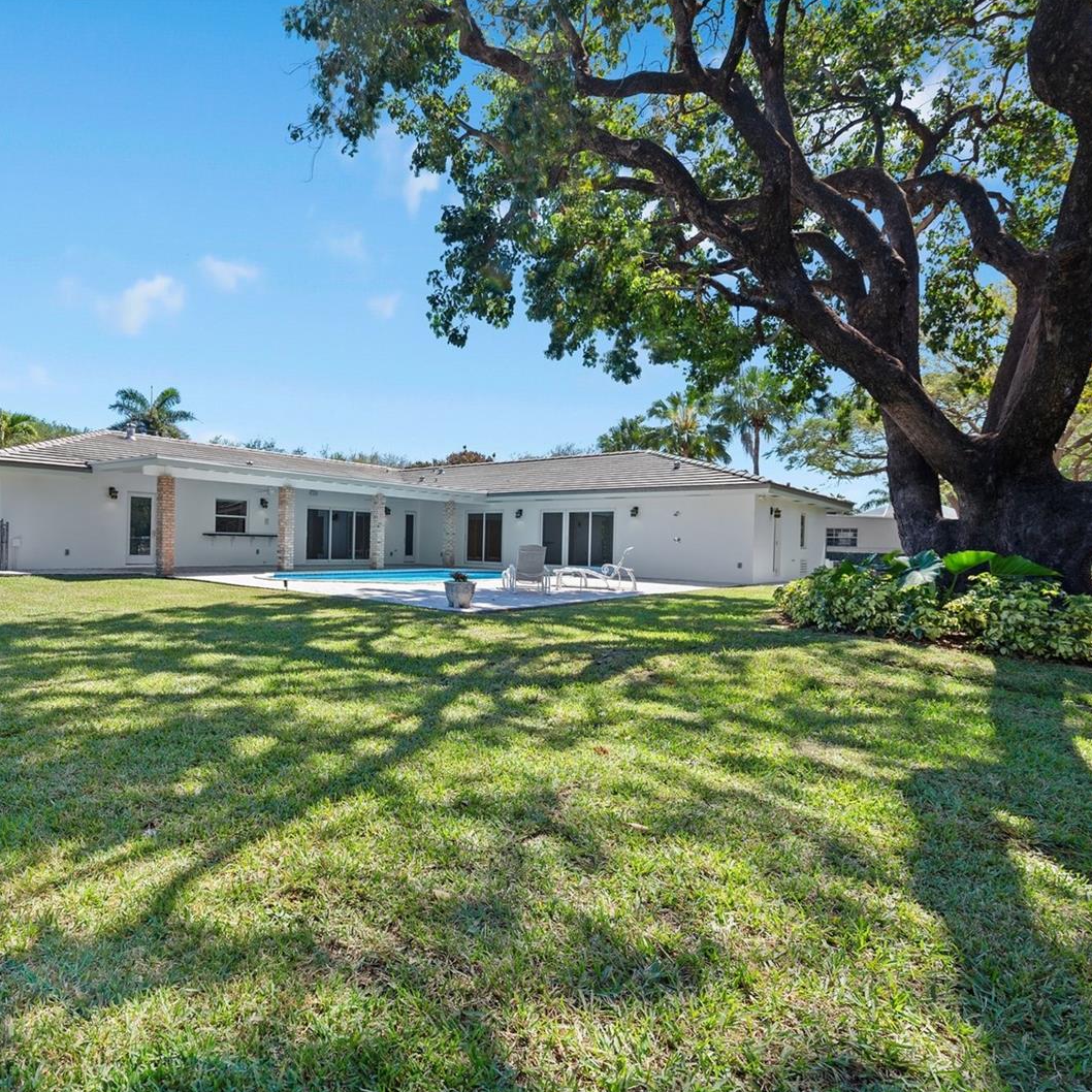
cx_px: 346
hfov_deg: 77.6
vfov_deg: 80.7
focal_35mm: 18
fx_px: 642
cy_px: 548
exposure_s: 1/50
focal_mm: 14
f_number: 4
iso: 100
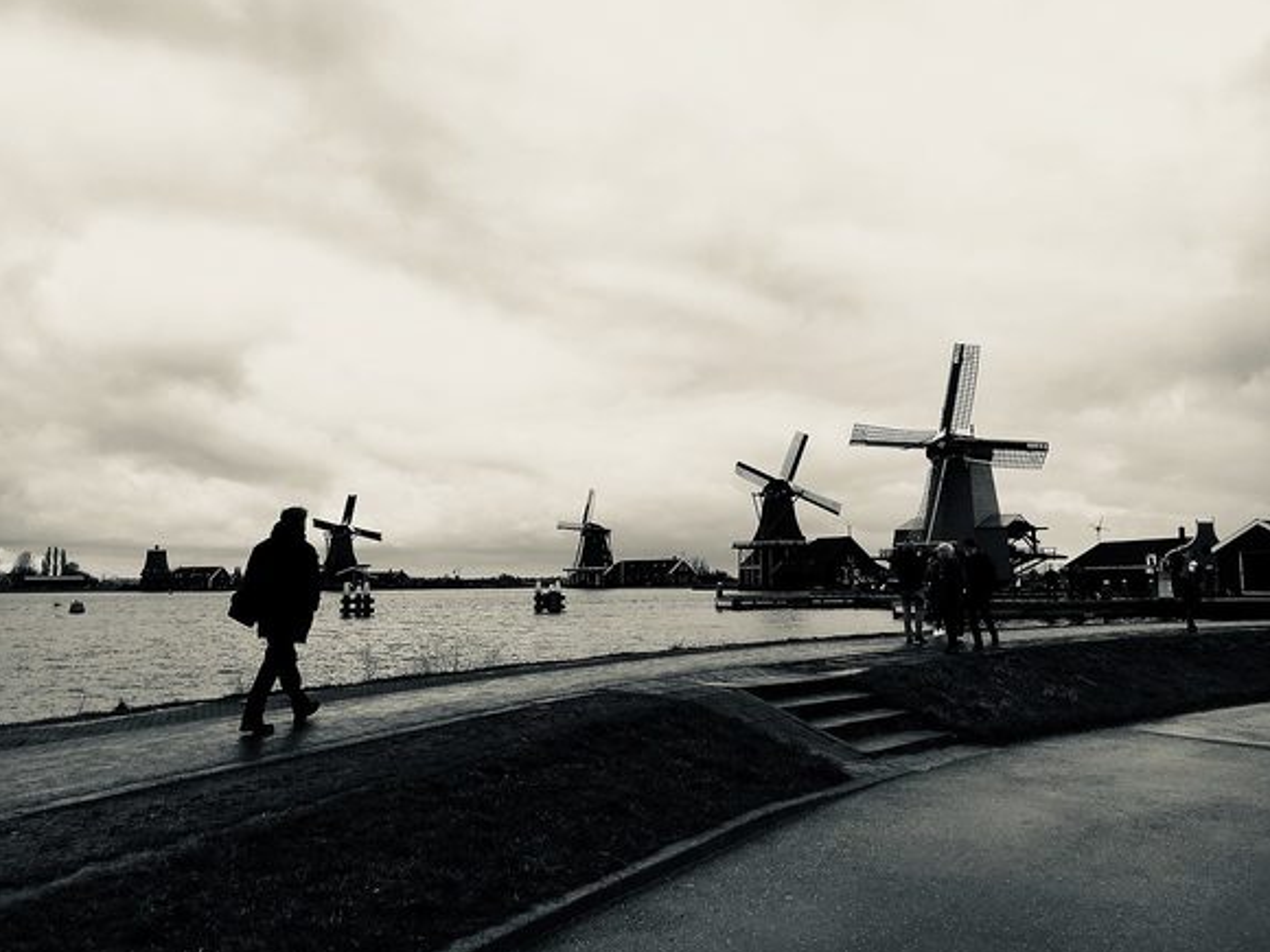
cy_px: 479
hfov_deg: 60.0
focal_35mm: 30
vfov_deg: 46.8
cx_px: 615
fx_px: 1101
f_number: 2.2
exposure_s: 1/646
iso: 25
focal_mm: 4.15
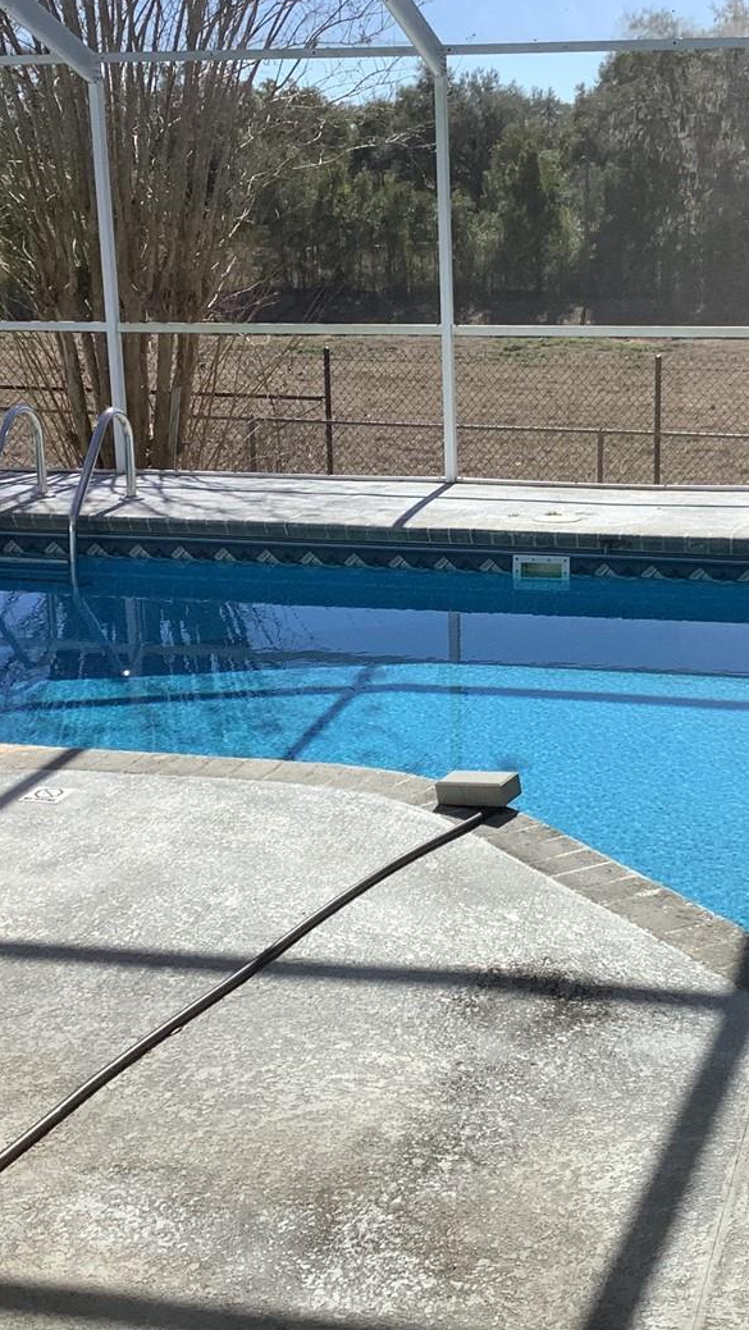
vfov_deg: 39.8
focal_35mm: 52
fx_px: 1835
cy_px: 630
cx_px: 549
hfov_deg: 22.9
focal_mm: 3.3
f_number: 2.4
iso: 25
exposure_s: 1/1148
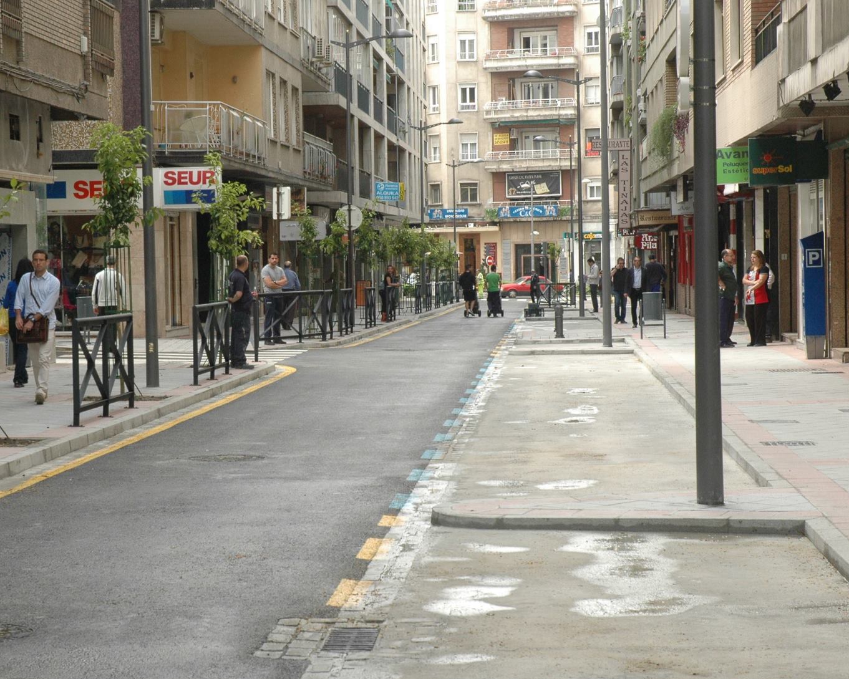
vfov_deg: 16.5
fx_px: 2337
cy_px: 333
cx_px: 361
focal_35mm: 93
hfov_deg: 20.6
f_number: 10
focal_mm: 50
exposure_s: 1/100
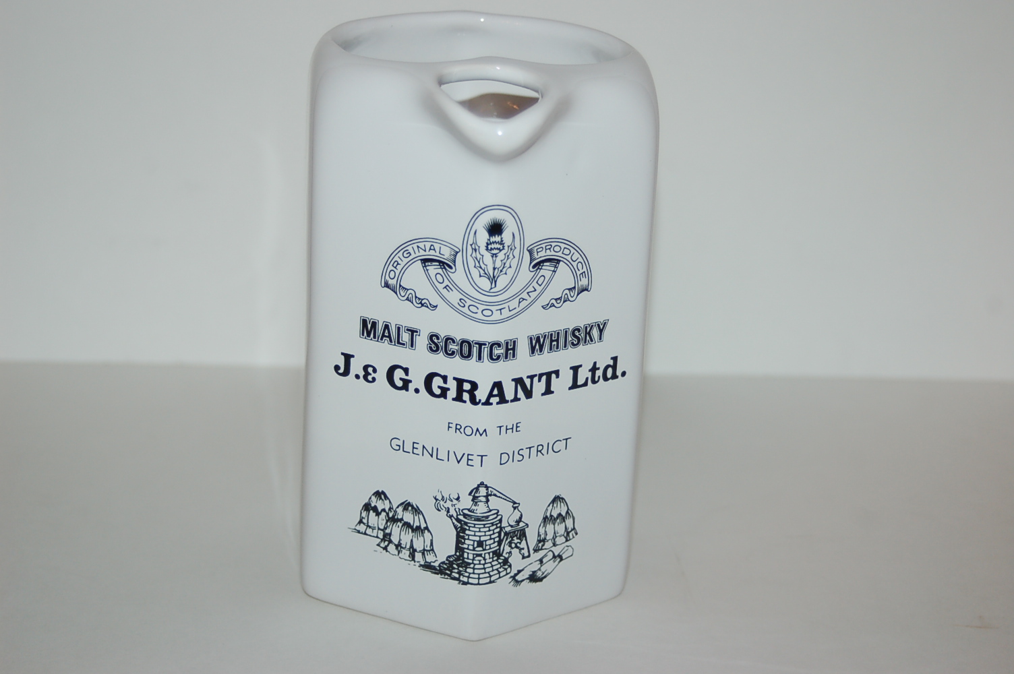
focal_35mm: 75
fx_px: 2111
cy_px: 337
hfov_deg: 27.0
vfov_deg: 18.1
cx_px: 507
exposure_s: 1/60
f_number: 4.8
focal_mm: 50
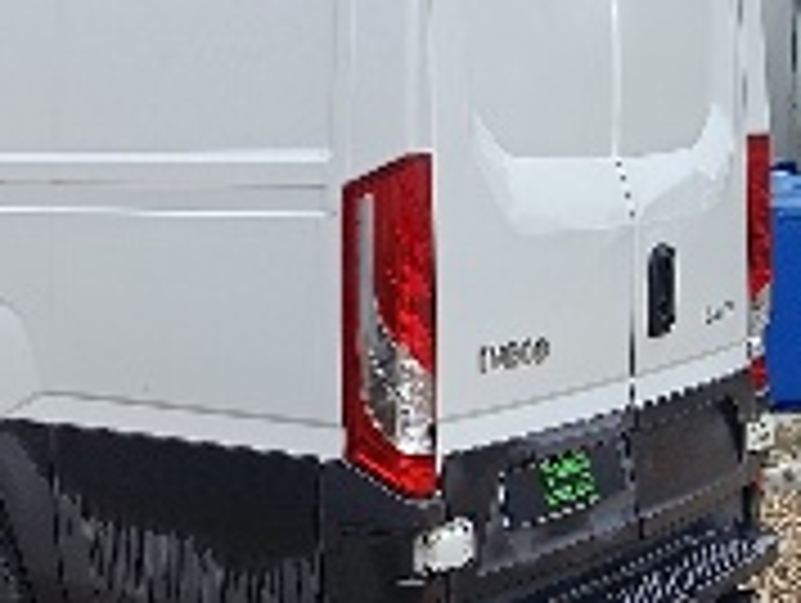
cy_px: 230
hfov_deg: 24.0
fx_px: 1784
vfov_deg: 19.2
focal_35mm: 77
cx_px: -27
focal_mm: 5.24
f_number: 1.7
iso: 85
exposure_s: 1/100
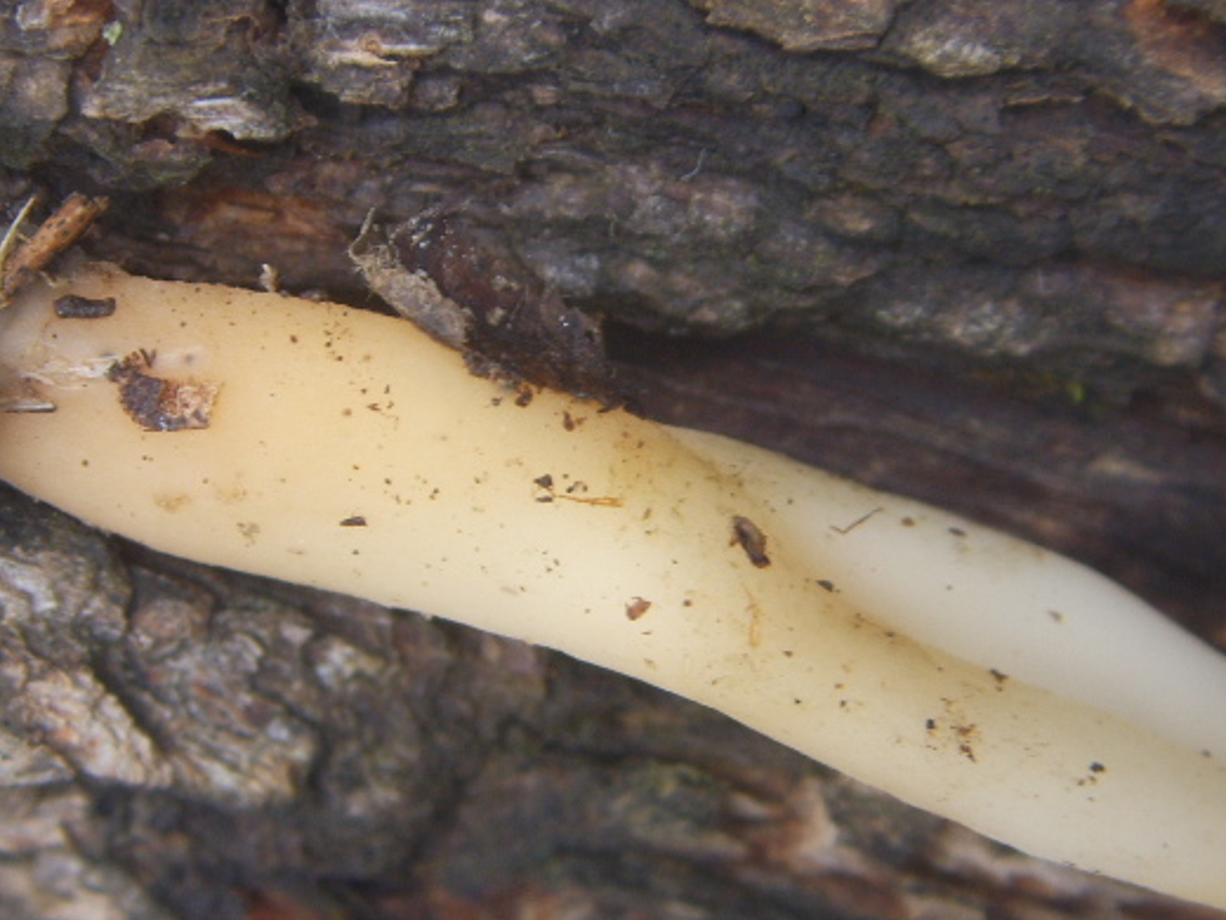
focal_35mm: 48
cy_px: 481
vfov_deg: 30.3
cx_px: 530
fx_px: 1700
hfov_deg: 39.6
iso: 63
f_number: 3.5
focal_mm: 6.6
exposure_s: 1/20
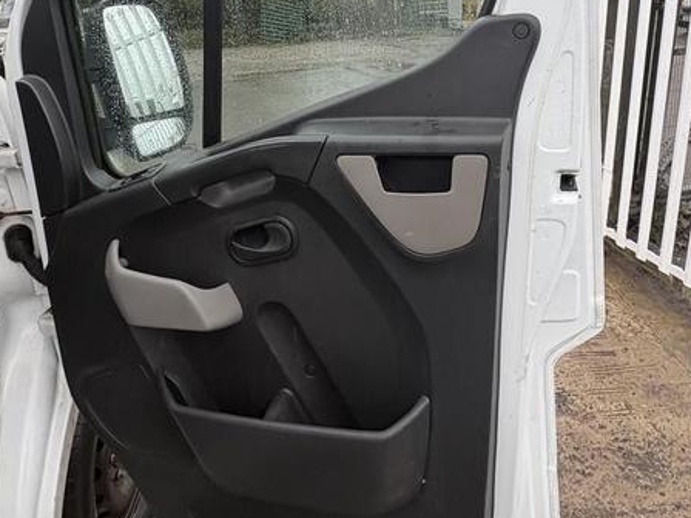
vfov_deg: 47.9
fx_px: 559
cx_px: 364
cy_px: 131
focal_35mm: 28
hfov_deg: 63.4
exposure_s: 1/99
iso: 100
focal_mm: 2.22
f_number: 2.2
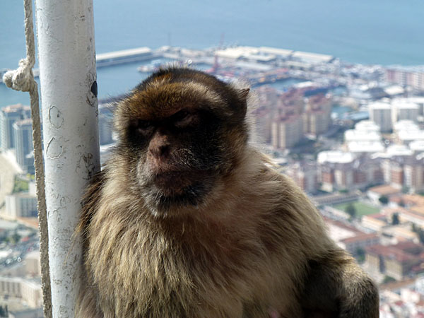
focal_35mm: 137
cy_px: 159
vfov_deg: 10.8
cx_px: 212
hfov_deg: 14.4
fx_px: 1678
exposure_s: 1/400
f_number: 4.5
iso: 80
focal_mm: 22.5
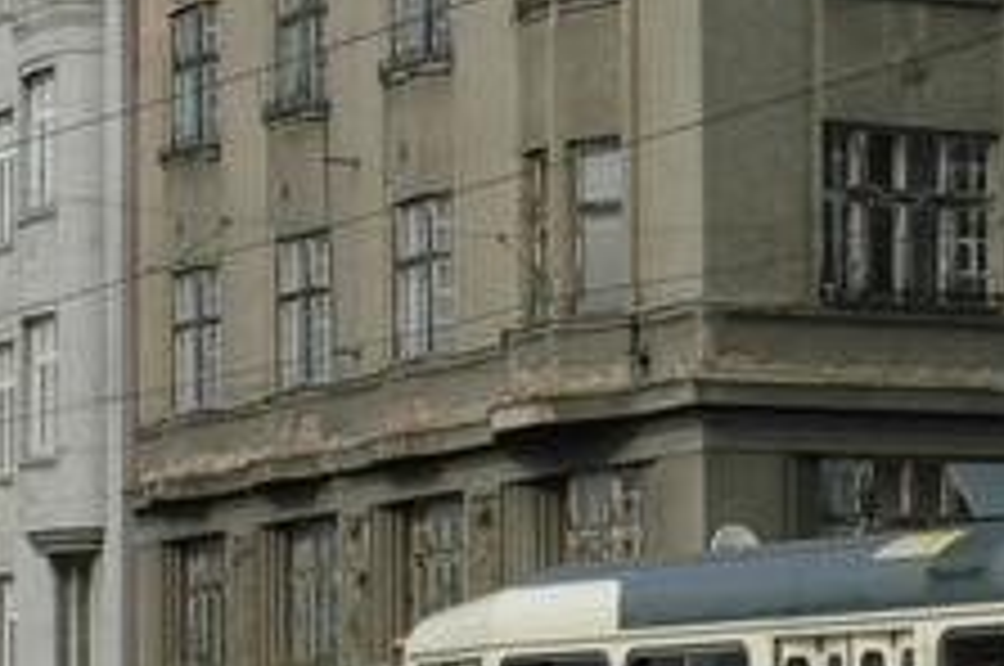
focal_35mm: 167
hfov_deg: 11.7
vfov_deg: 8.2
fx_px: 4645
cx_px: 1567
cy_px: 576
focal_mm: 31
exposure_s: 1/400
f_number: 10
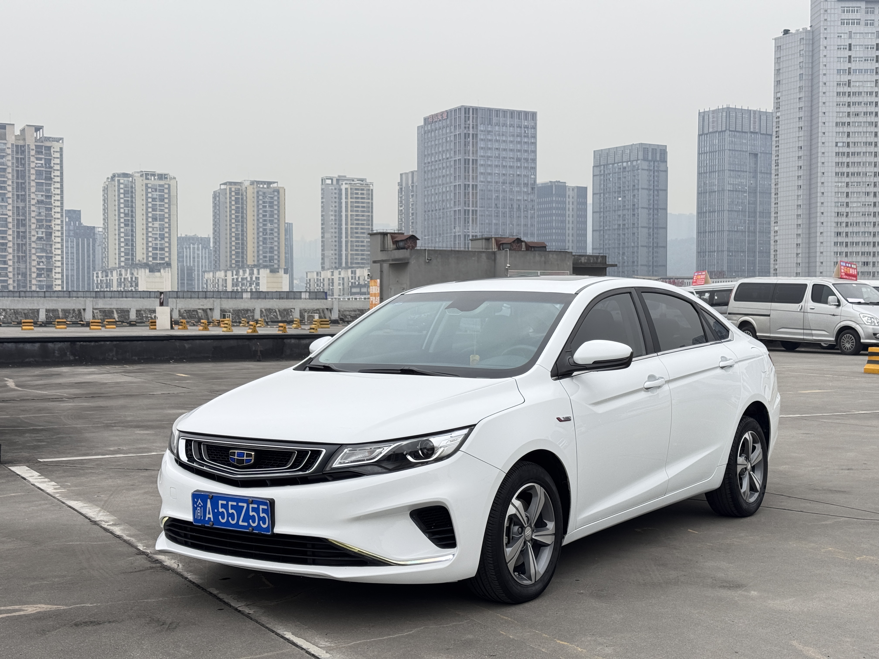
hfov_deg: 39.7
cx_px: 440
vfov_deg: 30.3
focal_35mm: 48
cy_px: 330
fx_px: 1219
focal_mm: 6.76
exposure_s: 1/2179
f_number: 1.78
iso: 64
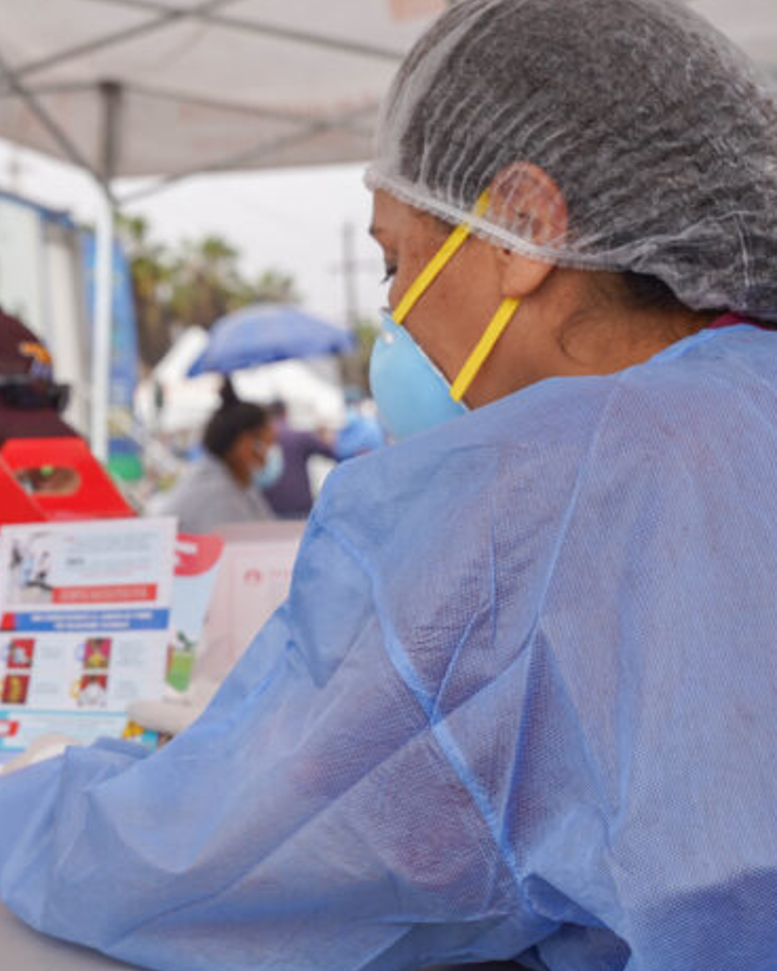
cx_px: 6
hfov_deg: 23.6
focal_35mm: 62
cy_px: 497
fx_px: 1782
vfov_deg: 30.5
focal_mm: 38
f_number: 5
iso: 100
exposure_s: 1/250
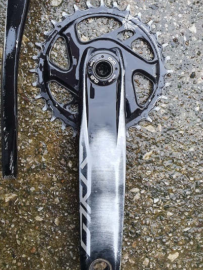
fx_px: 305
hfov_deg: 36.7
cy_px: 96
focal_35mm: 39
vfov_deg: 47.3
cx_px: 83
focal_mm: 4.32
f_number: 2.4
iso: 320
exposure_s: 1/50
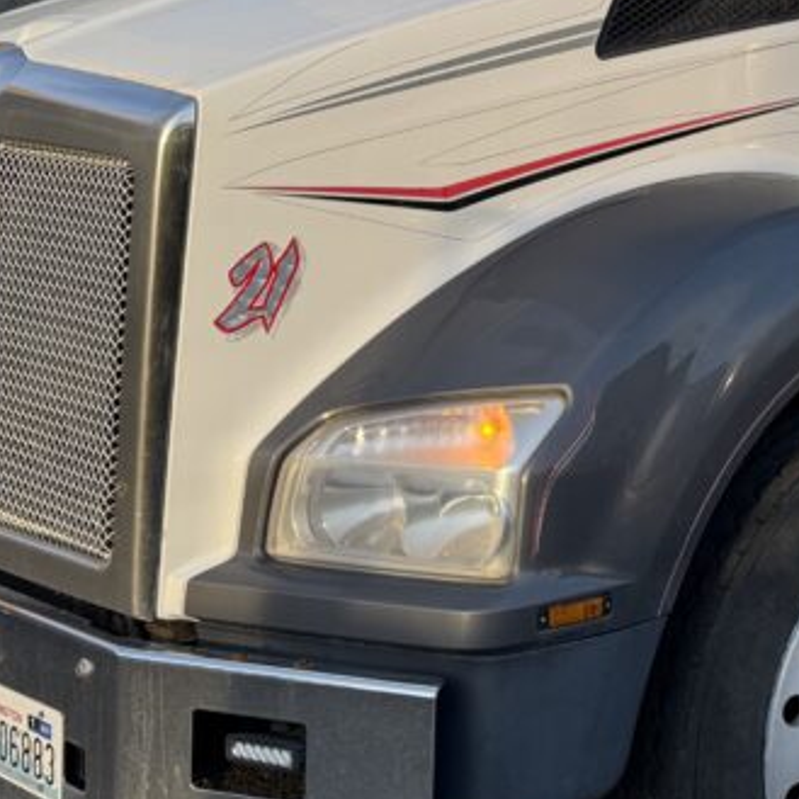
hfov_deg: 24.4
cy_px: 129
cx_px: 869
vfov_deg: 25.5
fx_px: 1724
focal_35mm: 66
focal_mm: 6.76
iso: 80
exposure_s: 1/1311
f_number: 1.78
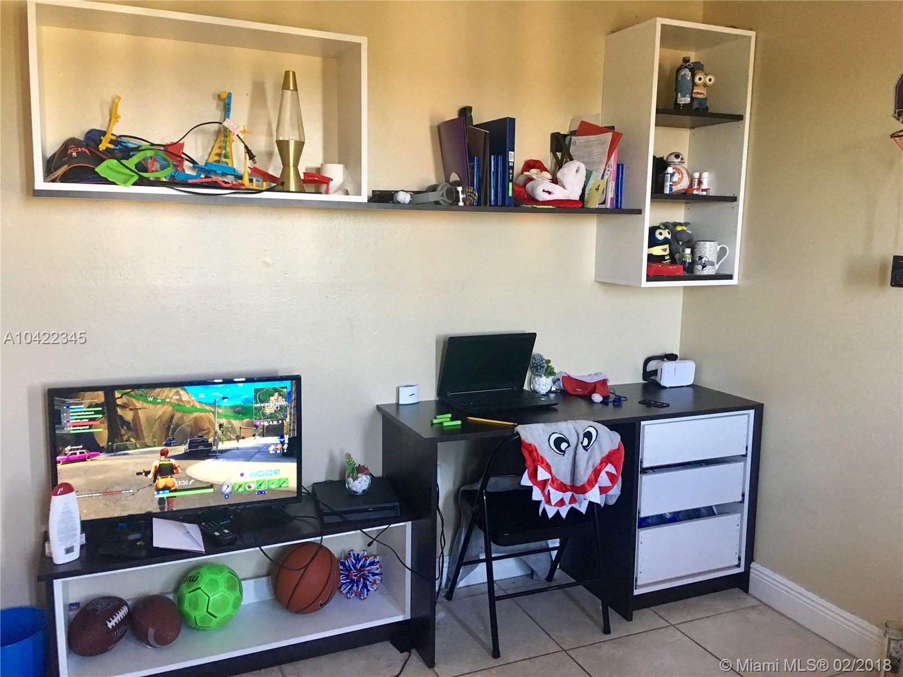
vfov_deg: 48.2
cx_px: 452
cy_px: 338
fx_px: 756
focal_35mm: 29
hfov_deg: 61.7
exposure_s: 1/30
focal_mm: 4.15
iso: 125
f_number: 2.2
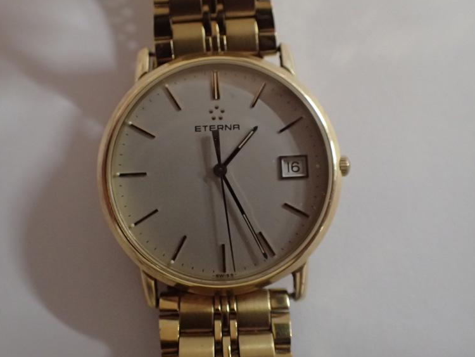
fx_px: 439
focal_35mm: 32
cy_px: 174
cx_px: 230
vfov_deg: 44.2
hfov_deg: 56.8
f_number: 2.3
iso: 800
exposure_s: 1/40
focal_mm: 5.5
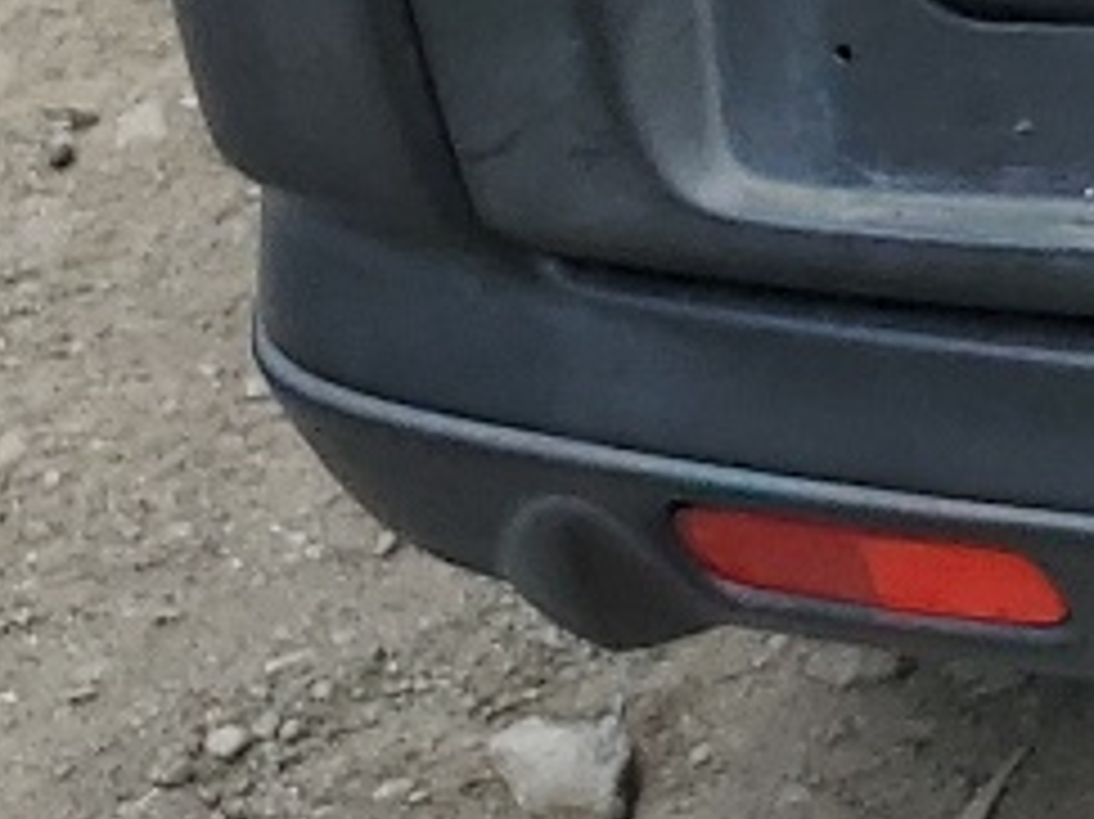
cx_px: 2589
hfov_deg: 10.1
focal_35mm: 171
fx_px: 5402
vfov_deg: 8.0
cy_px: -1166
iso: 50
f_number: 1.5
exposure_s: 1/1111
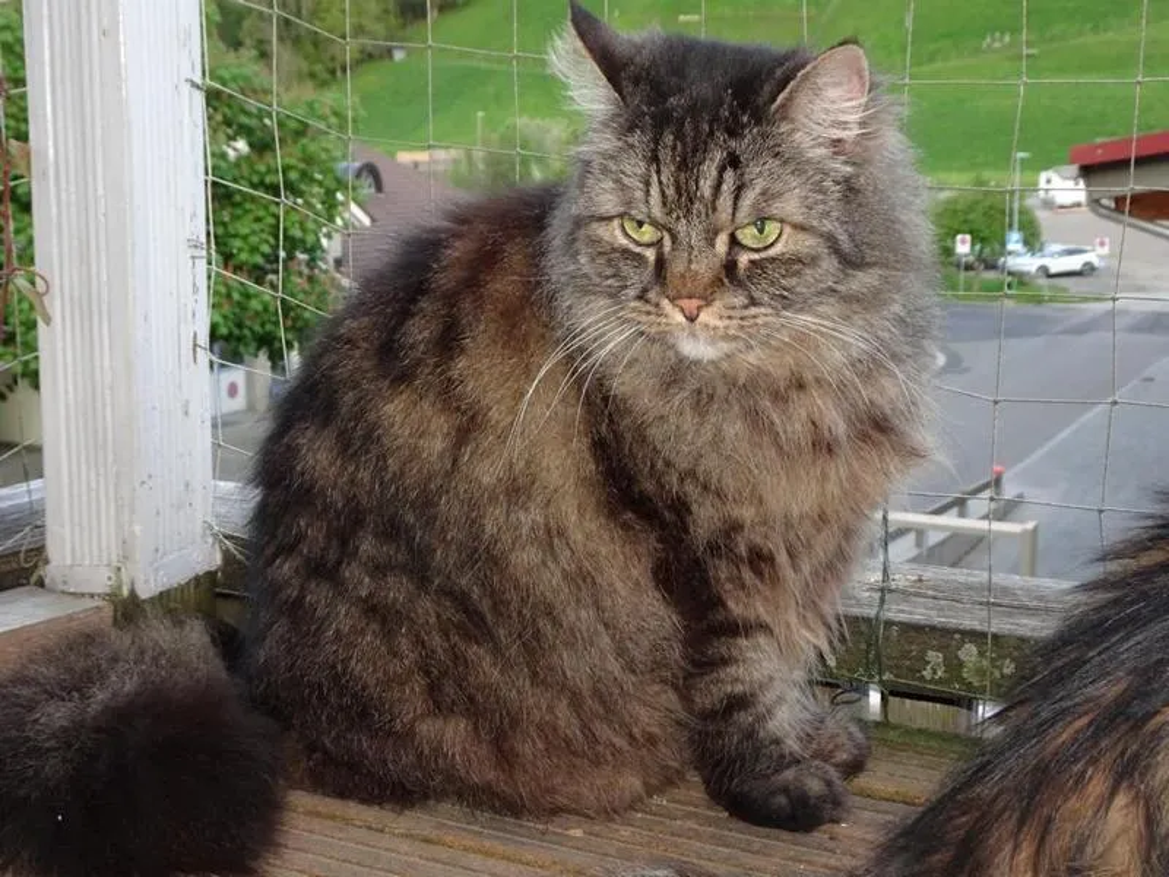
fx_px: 1689
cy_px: 438
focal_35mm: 50
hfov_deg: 38.2
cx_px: 584
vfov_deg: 29.1
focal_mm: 8.51
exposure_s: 1/50
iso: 250
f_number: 4.5
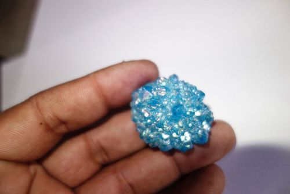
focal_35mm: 28
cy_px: 97
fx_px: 226
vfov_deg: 46.5
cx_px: 145
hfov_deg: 65.4
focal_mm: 10.4
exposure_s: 1/250
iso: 125
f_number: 1.8
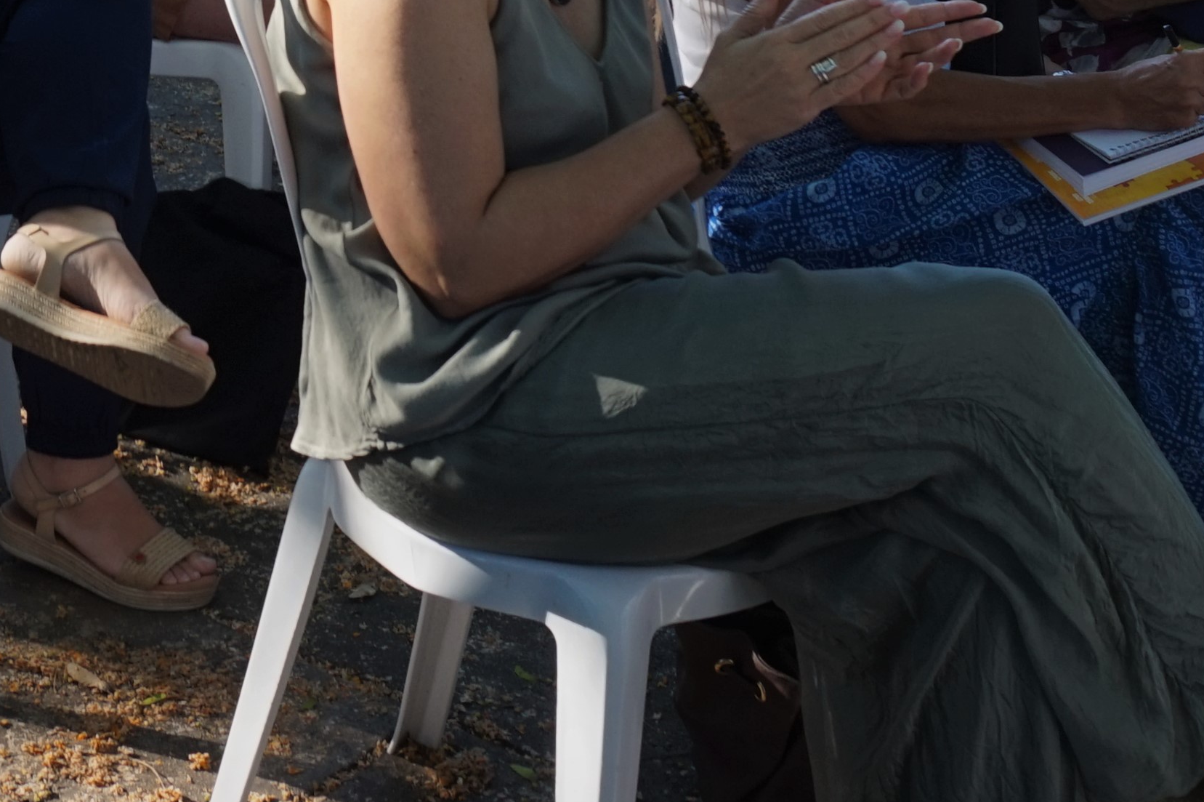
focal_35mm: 77
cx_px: 76
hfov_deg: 25.4
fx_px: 2574
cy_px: -344
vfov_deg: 16.4
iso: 100
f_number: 5.6
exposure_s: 1/80
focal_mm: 16
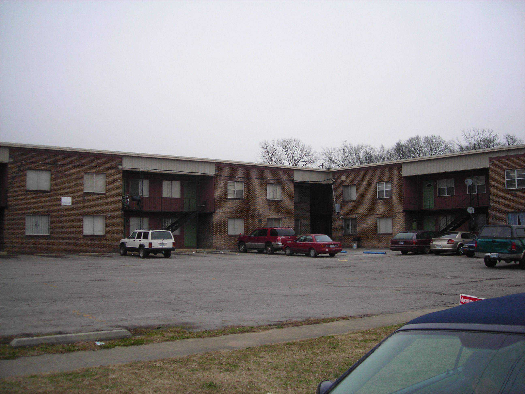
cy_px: 197
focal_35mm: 38
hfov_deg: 49.0
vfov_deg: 37.7
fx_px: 576
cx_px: 262
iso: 50
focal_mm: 6.3
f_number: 3.2
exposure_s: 1/128
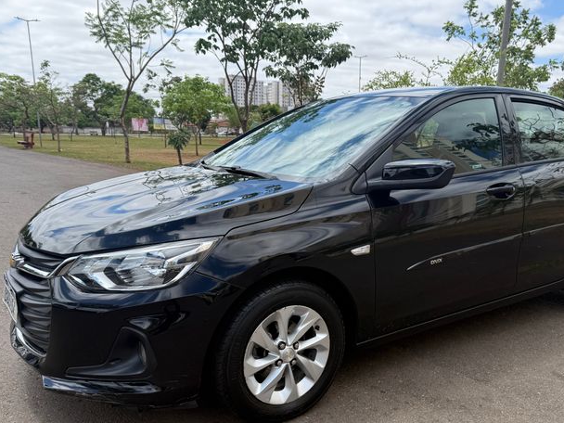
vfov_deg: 43.9
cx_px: 326
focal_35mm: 32
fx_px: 521
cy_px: 260
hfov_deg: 56.6
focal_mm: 6.76
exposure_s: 1/3279
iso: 100
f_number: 1.78
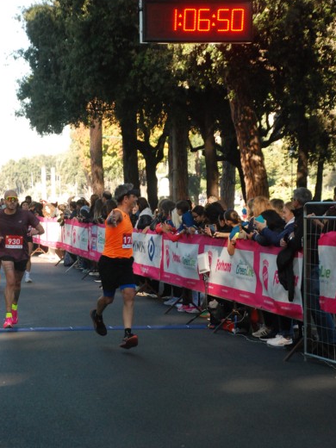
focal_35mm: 110
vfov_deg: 17.9
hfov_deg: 13.5
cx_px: 167
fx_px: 1424
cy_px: 252
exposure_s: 1/400
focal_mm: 66
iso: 1000
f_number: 5.3
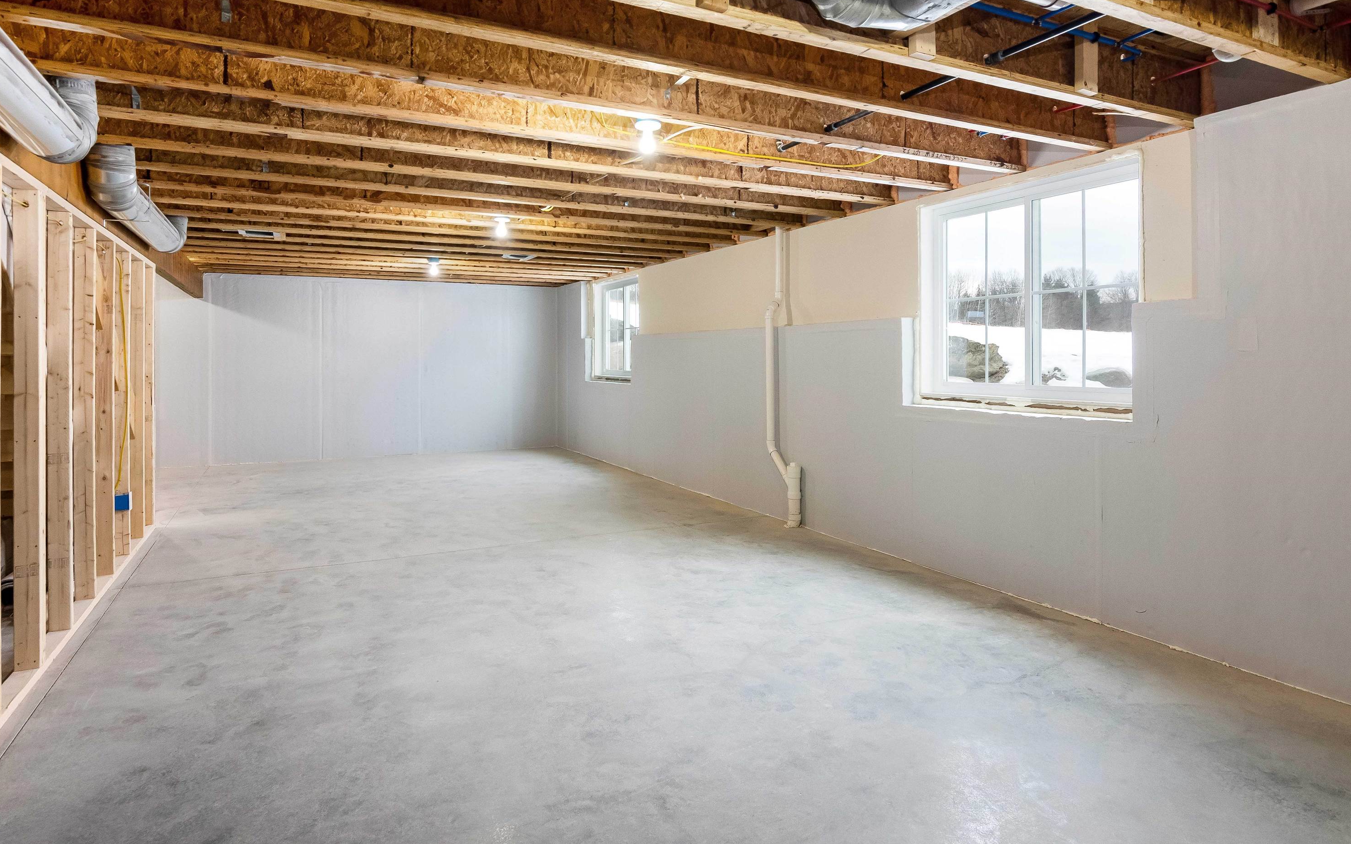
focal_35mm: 19
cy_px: 382
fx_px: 700
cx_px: 657
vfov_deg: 62.1
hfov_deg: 88.0
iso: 500
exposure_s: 1/6
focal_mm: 12
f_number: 8
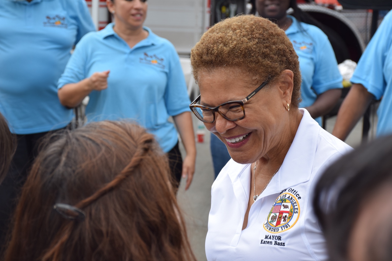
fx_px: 1023
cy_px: 131
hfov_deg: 21.7
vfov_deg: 14.5
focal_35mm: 94
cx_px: 204
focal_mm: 60
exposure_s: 1/250
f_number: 8
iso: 250
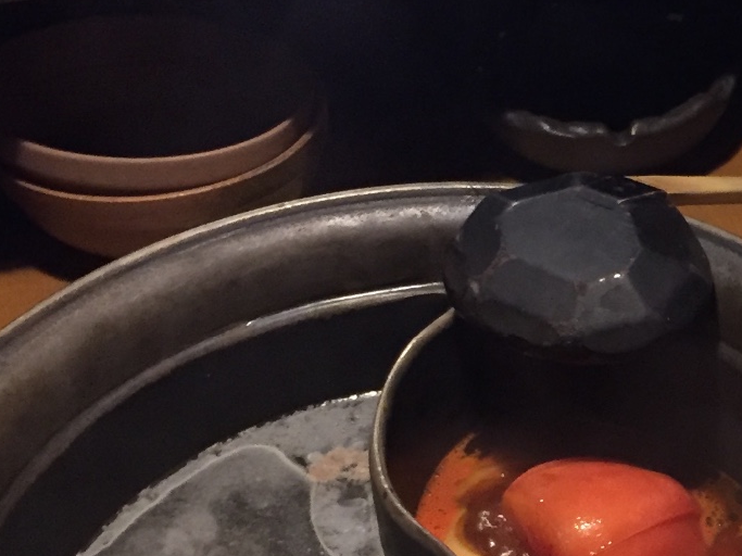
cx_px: 943
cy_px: 473
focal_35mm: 87
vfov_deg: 16.8
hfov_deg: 20.7
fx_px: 1865
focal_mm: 4.15
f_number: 2.2
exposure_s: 1/15
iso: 250
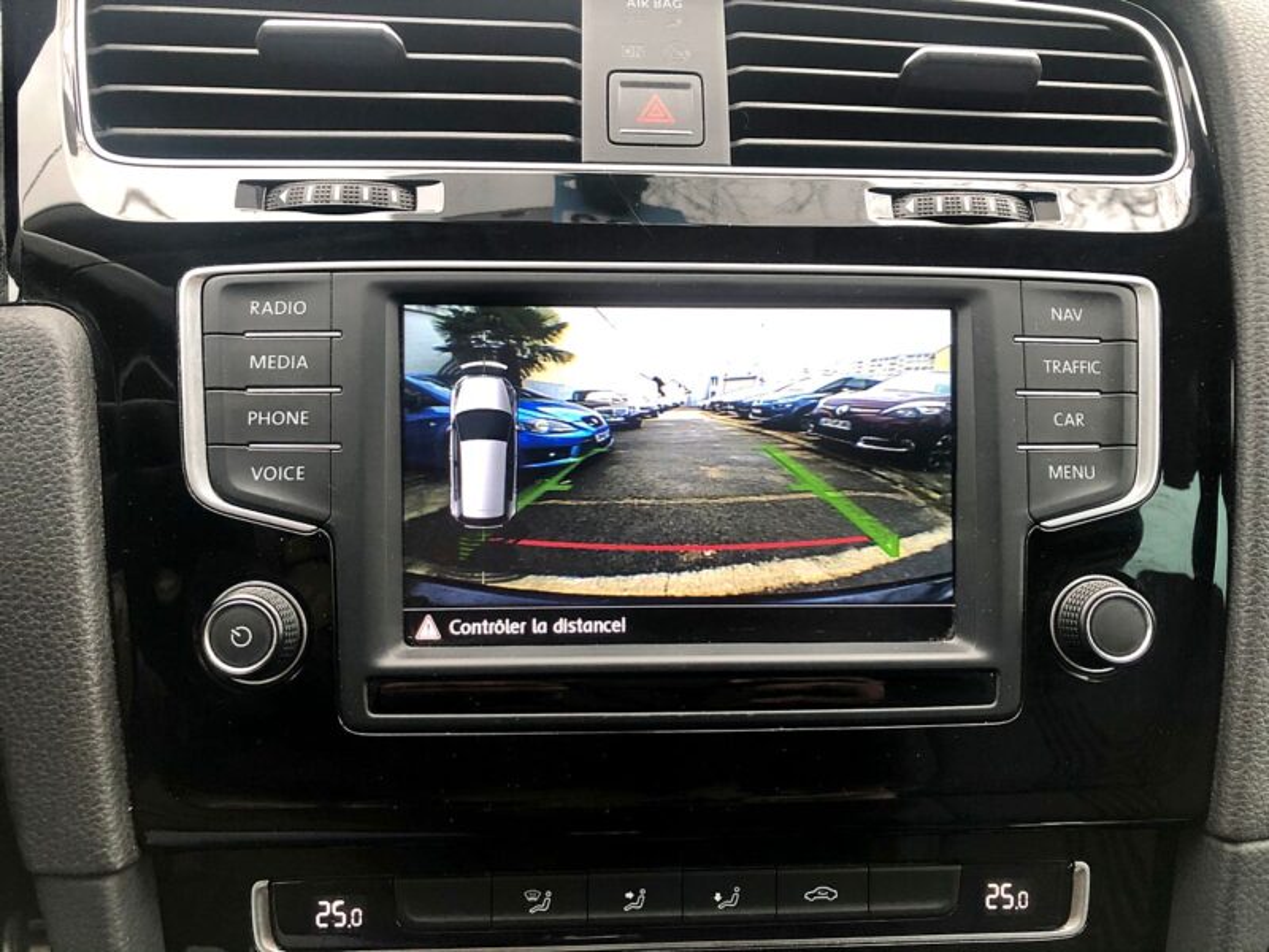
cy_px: 476
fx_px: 1026
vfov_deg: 49.7
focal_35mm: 28
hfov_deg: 63.4
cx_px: 634
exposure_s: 1/25
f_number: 1.8
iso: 32
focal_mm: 3.99
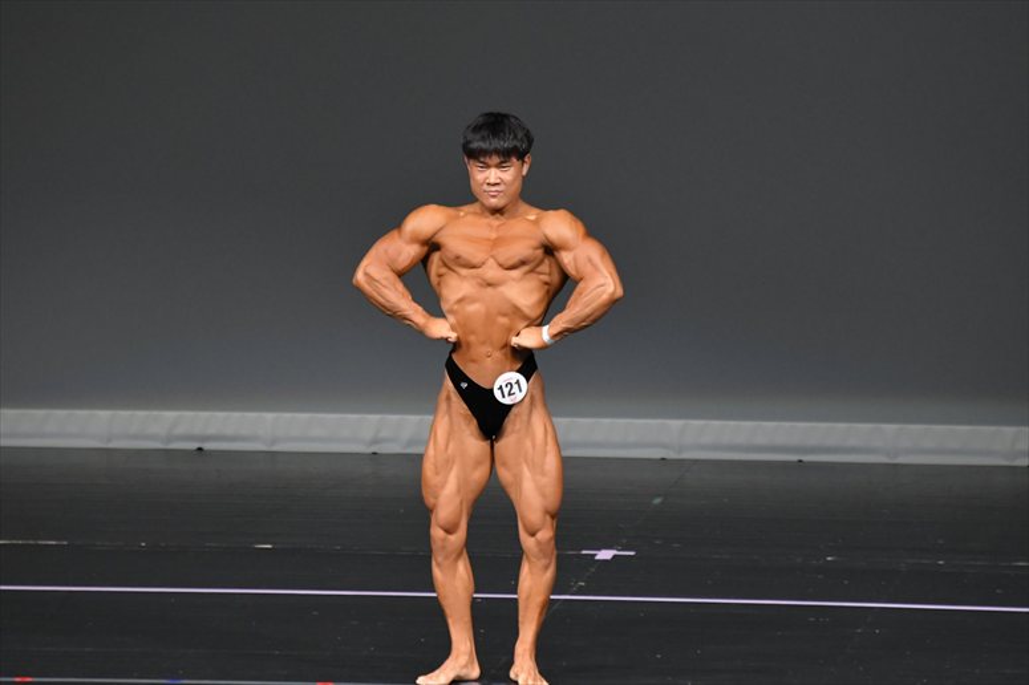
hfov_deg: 5.5
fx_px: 10714
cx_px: 514
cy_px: 342
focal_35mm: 375
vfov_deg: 3.7
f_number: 5.6
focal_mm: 250
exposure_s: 1/400
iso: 4000
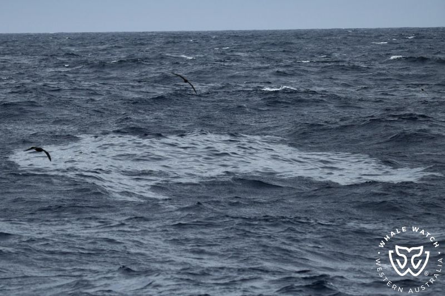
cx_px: 222
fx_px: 2286
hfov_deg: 11.1
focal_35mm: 185
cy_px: 148
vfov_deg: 7.4
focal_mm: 185
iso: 640
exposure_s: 1/8000
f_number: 5.3
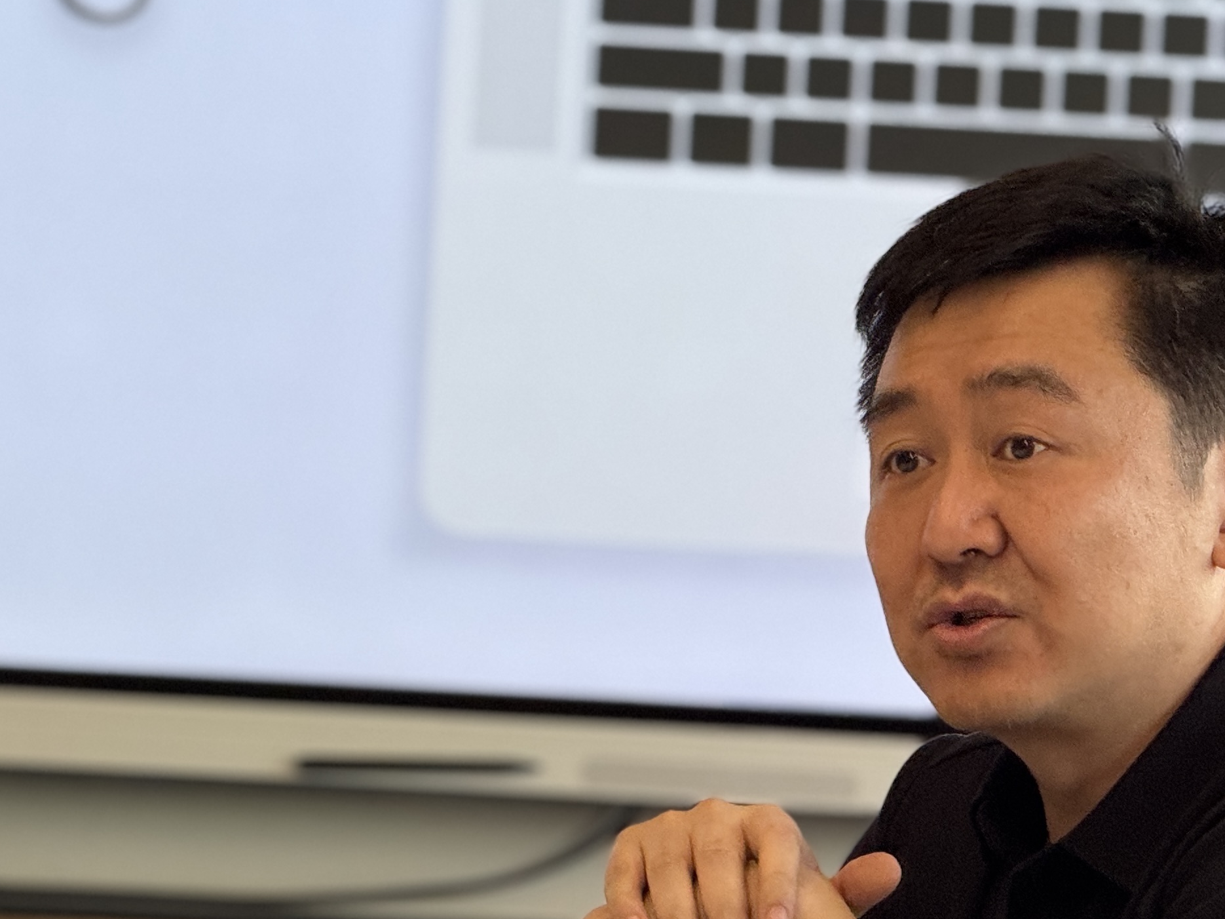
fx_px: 7077
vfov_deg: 7.4
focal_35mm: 200
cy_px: 683
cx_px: 560
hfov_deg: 9.9
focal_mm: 15.66
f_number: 2.8
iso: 160
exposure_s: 1/100
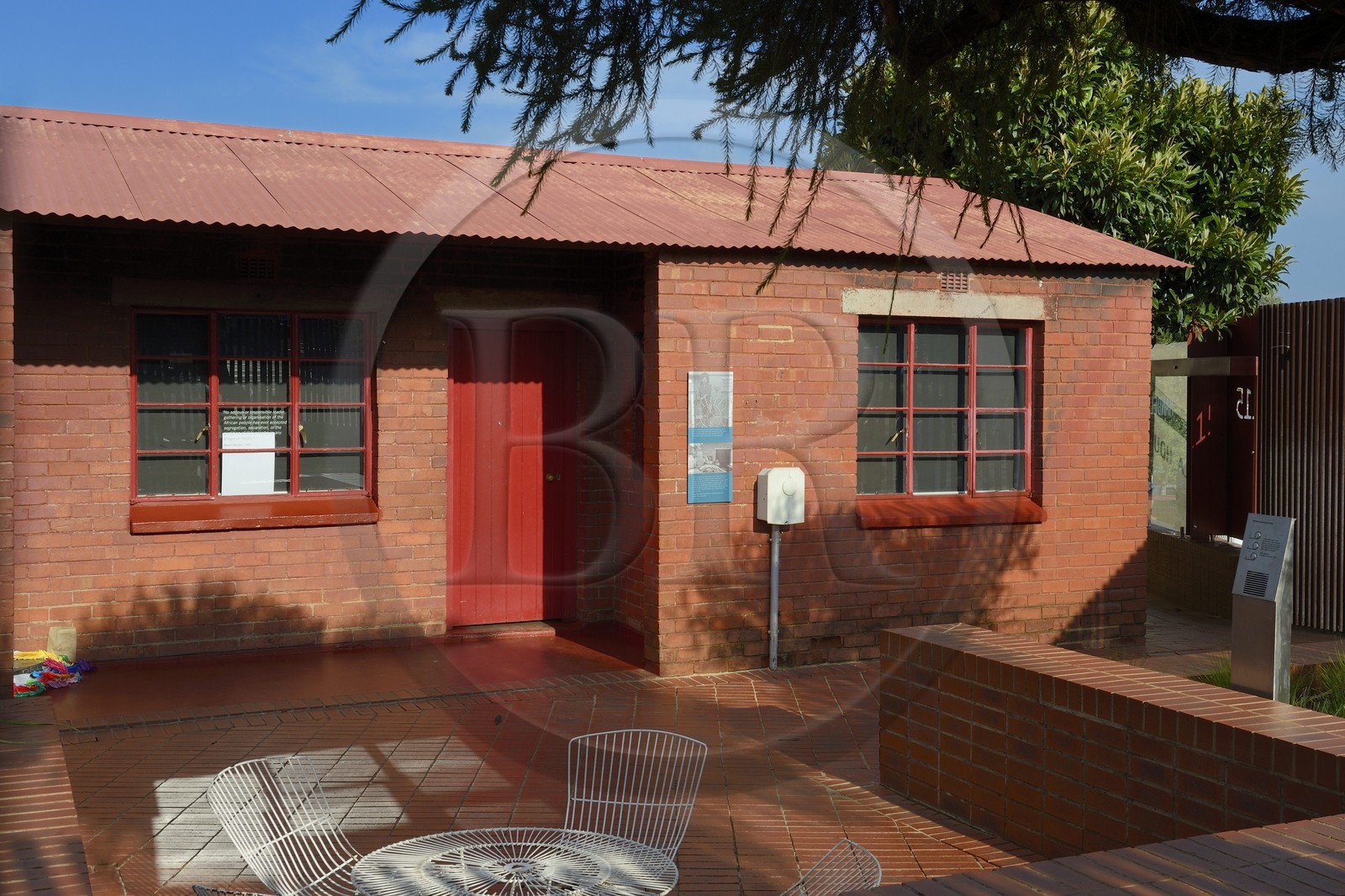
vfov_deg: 35.0
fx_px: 1419
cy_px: 448
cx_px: 672
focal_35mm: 38
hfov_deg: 50.7
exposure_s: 1/250
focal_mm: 38
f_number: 13
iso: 200
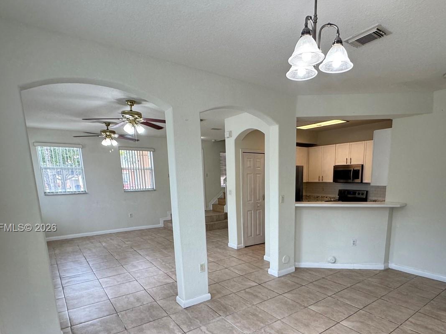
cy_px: 228
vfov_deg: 61.6
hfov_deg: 78.3
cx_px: 261
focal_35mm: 21
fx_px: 271
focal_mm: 2.22
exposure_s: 1/120
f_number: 2.2
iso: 200
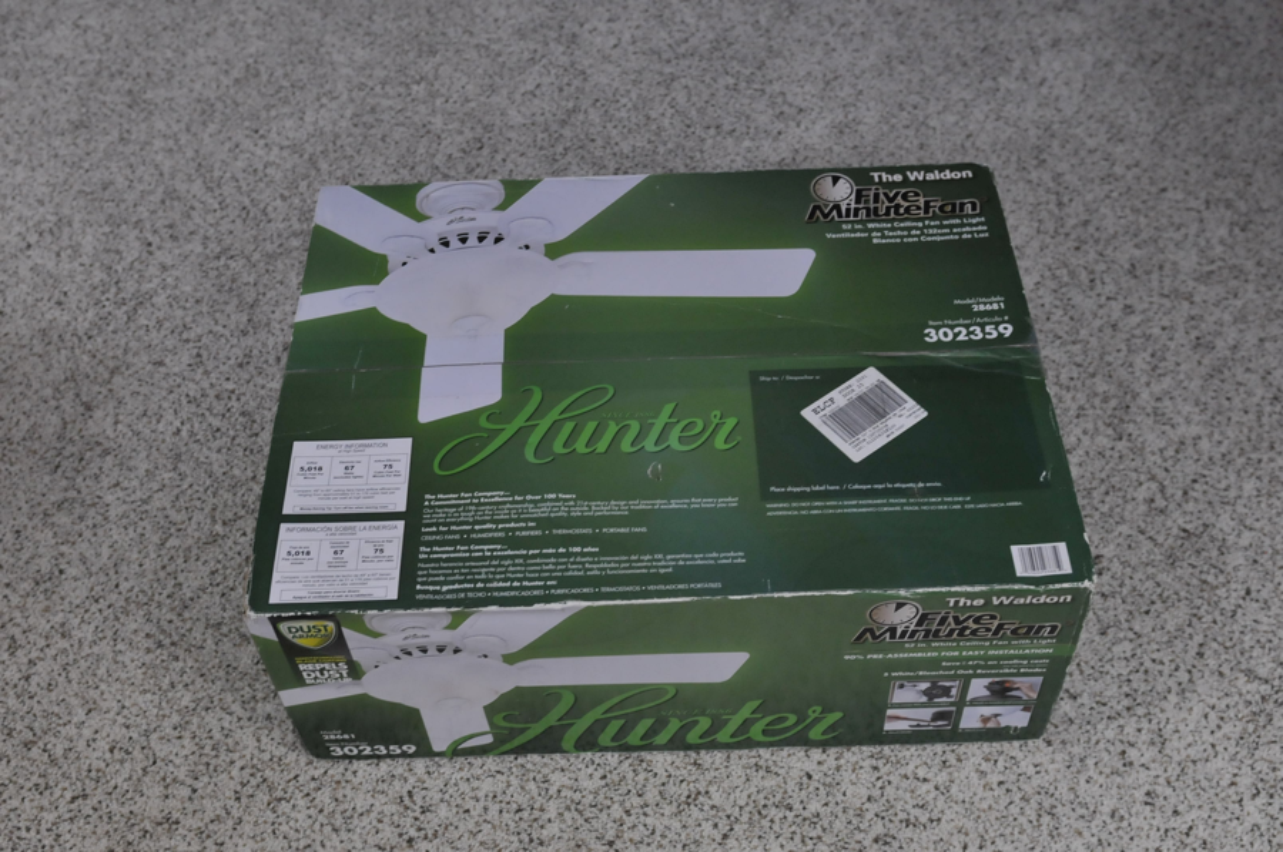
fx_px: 1442
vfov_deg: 32.9
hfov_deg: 48.0
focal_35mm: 40
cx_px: 642
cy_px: 426
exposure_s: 1/30
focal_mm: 27
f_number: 3.5
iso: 1000
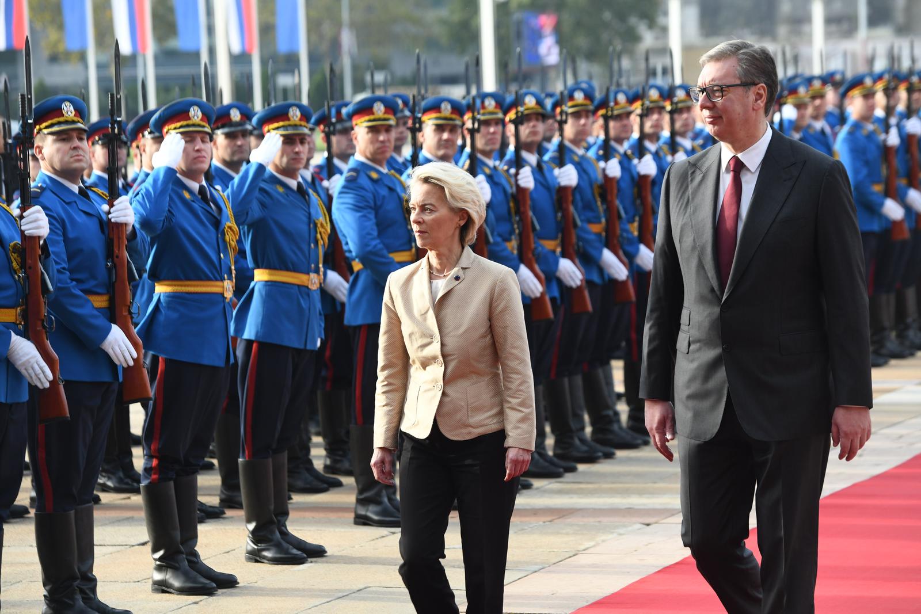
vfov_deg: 10.2
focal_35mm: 135
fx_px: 3454
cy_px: 307
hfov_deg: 15.2
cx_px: 460
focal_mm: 135
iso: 1000
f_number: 5.6
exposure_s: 1/1250
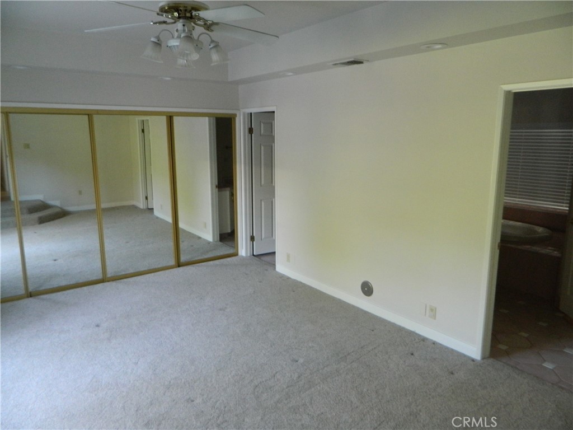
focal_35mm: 25
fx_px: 414
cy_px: 215
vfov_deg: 54.9
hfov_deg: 69.4
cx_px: 286
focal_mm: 4.5
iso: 320
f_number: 3.1
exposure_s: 1/30
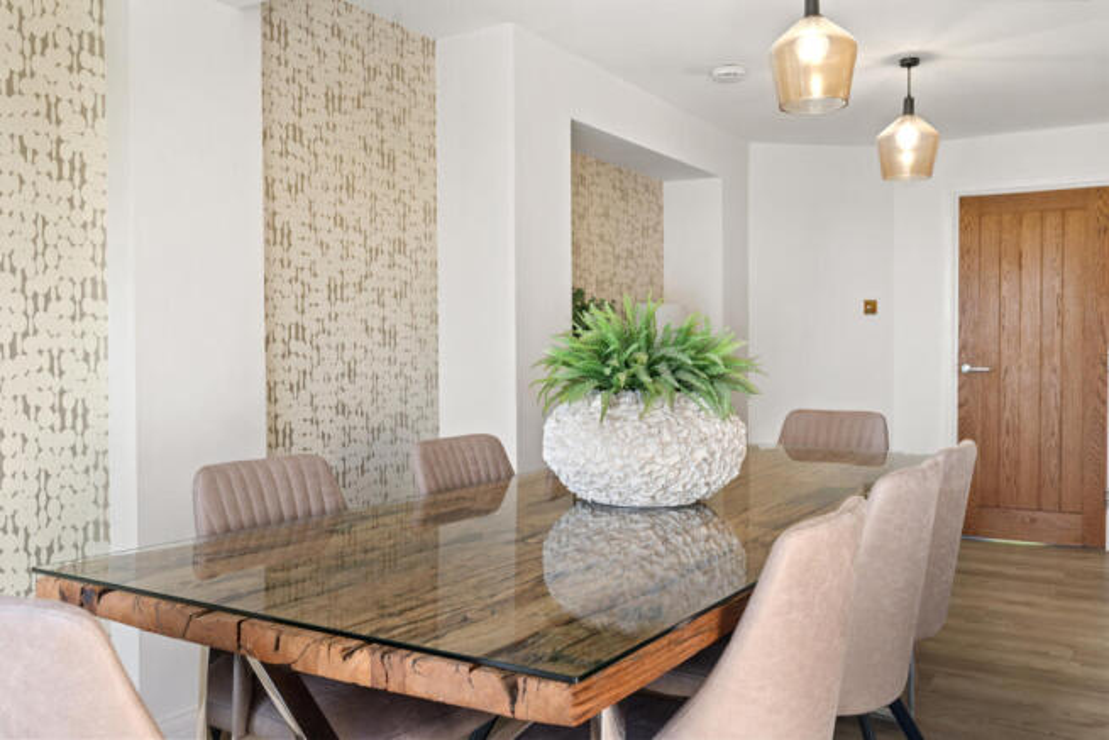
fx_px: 955
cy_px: 370
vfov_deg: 42.3
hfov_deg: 60.3
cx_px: 554
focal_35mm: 31
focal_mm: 31
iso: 320
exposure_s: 1/6
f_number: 8
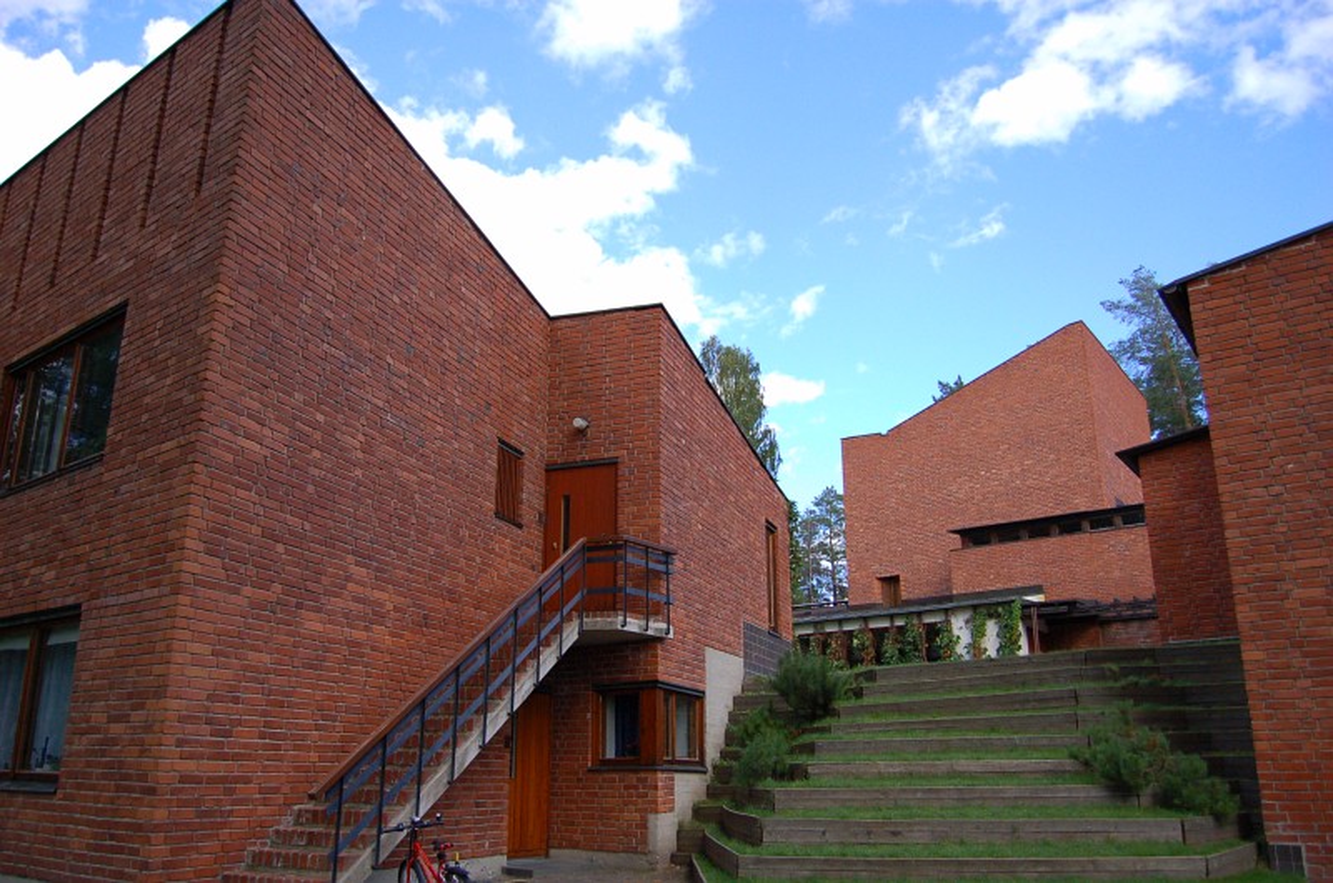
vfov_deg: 47.7
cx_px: 666
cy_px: 442
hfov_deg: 67.5
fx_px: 998
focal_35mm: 27
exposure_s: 1/2000
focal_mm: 18
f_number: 3.5
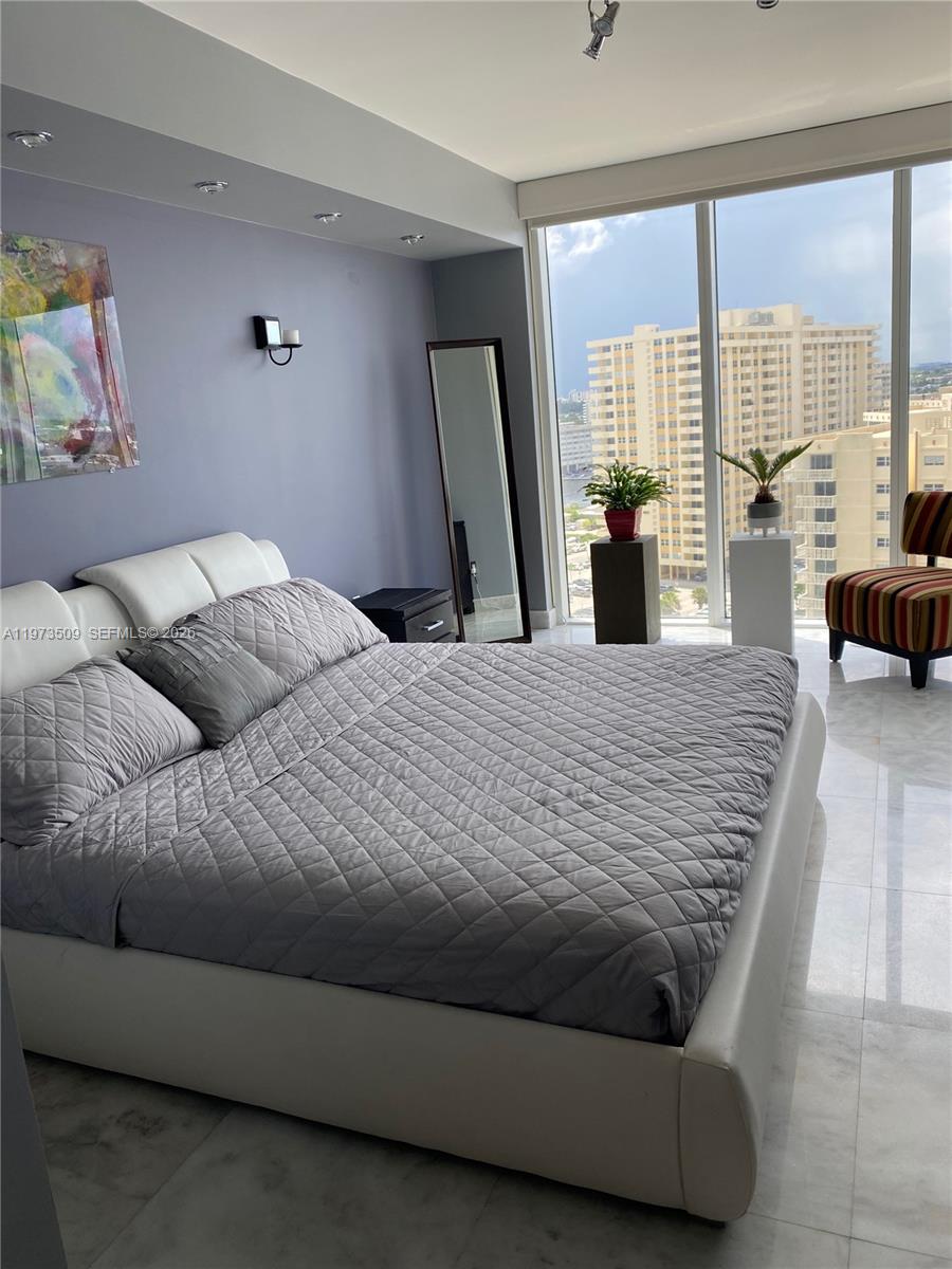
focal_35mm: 26
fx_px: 953
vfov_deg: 67.3
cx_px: 476
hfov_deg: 53.1
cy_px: 634
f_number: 1.8
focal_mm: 4.25
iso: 32
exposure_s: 1/249
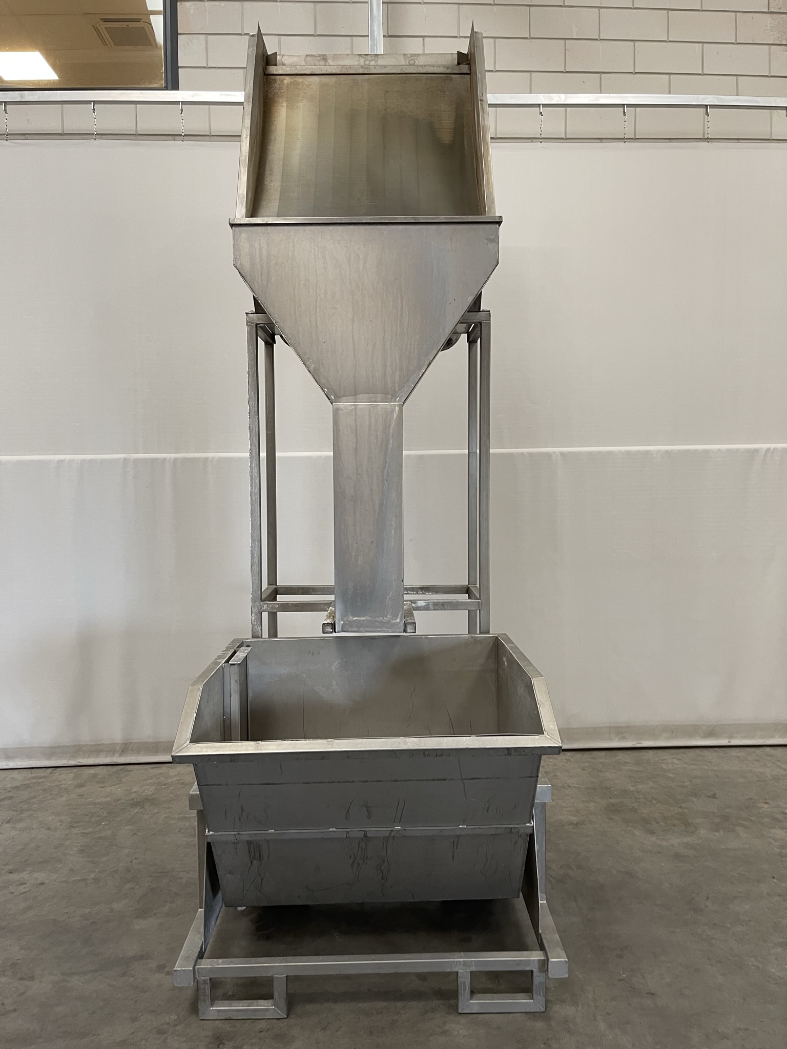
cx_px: 394
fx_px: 788
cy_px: 524
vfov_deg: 67.3
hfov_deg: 53.1
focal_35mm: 26
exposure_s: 1/77
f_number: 1.6
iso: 125
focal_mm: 5.1
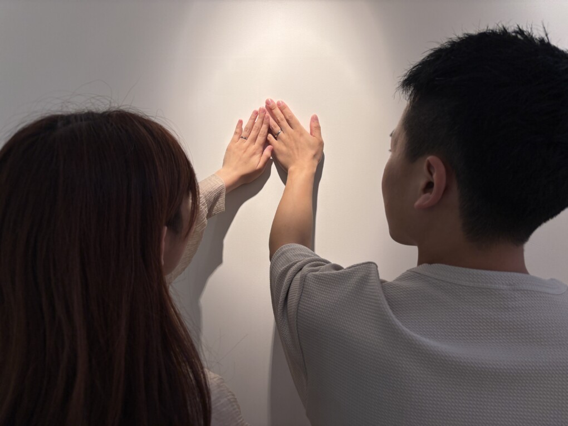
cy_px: 213
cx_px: 284
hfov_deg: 67.3
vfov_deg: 53.1
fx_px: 427
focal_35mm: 26
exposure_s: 1/250
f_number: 1.6
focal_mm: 5.96
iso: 40
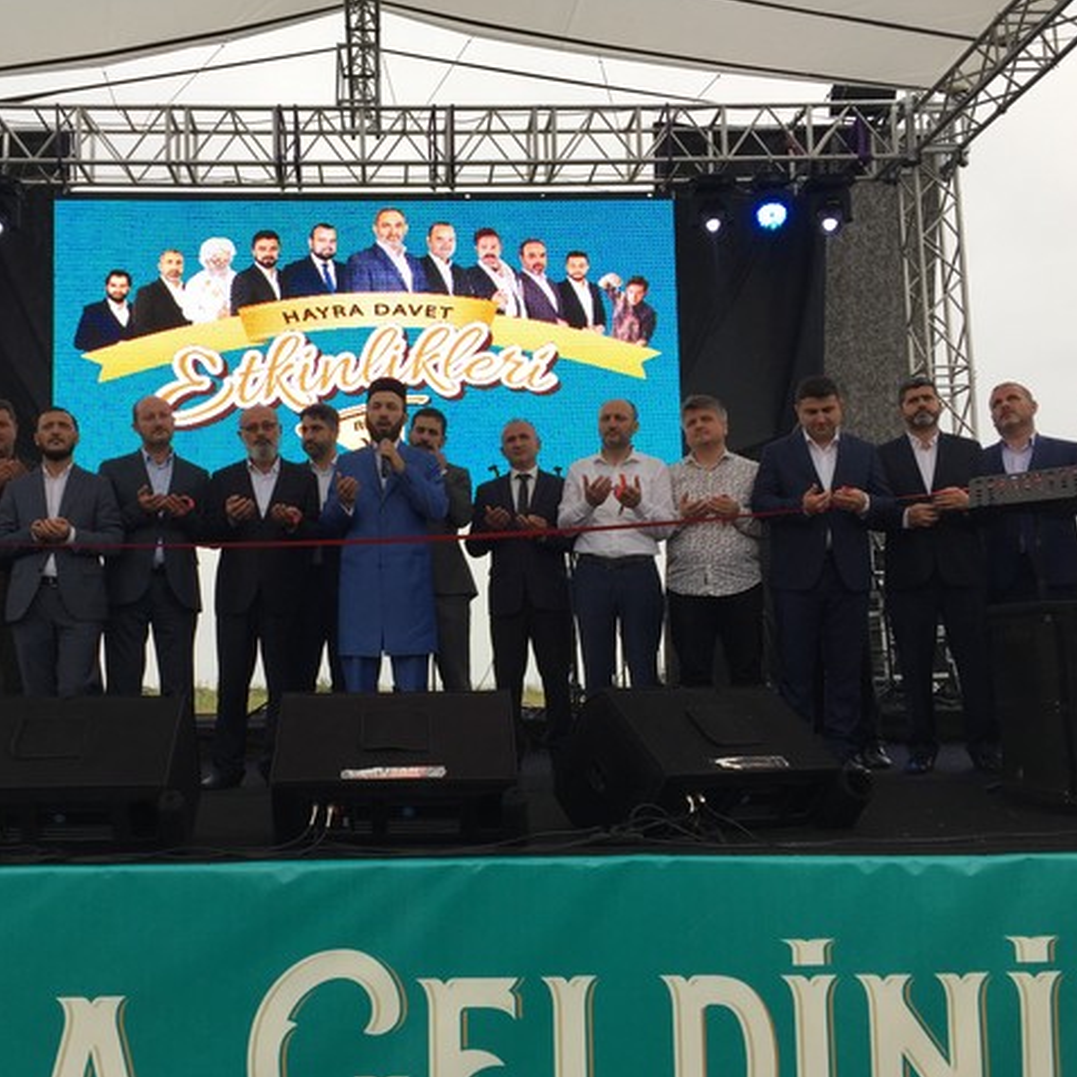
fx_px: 1267
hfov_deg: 45.9
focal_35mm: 36
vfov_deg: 46.0
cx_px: 461
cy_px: 542
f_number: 2.2
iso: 32
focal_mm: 4.15
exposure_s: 1/127
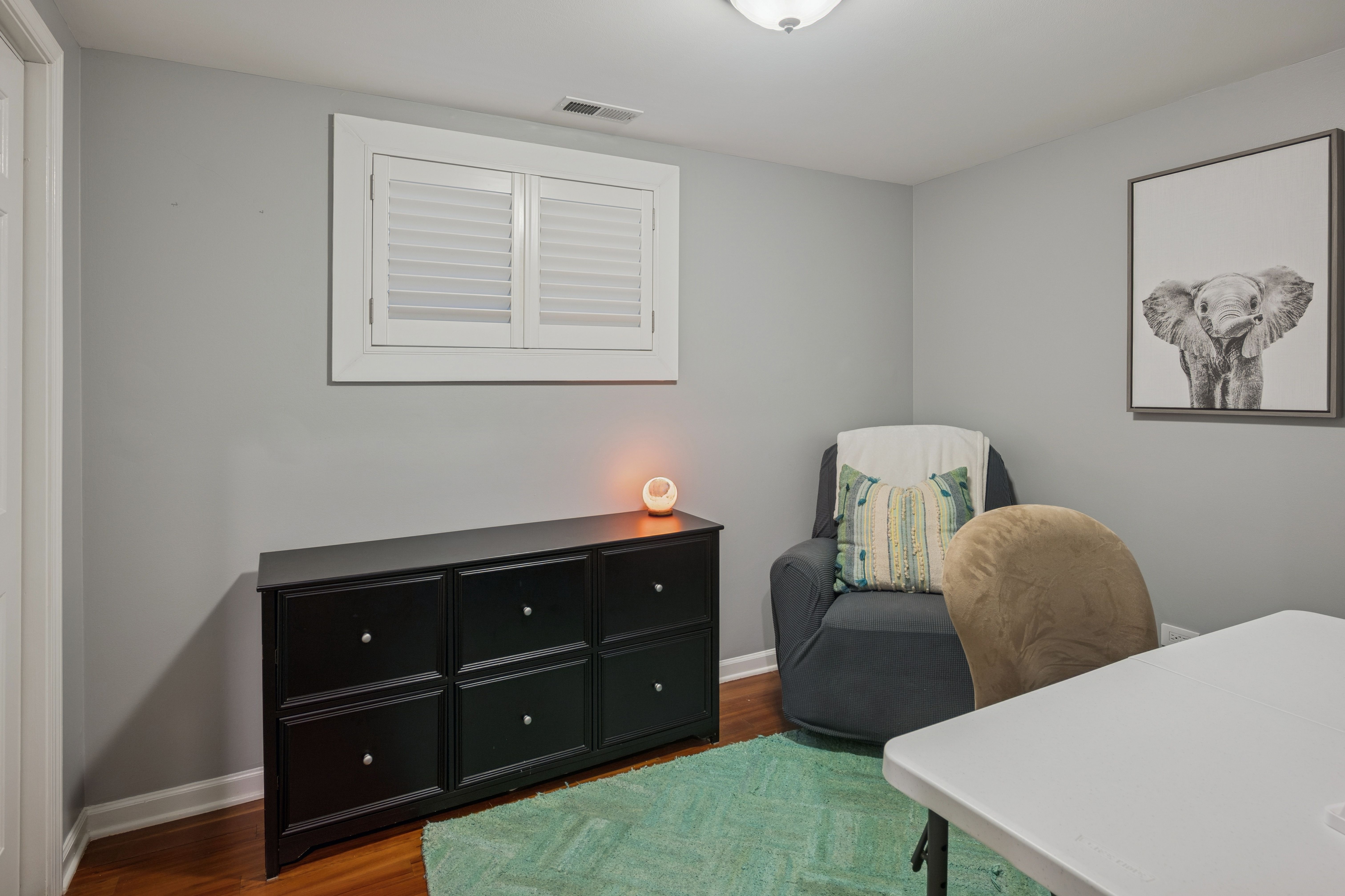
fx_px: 691
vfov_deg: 65.9
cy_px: 448
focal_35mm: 18
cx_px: 672
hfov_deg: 88.4
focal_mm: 18.5
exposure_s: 1/15
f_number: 8
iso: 200
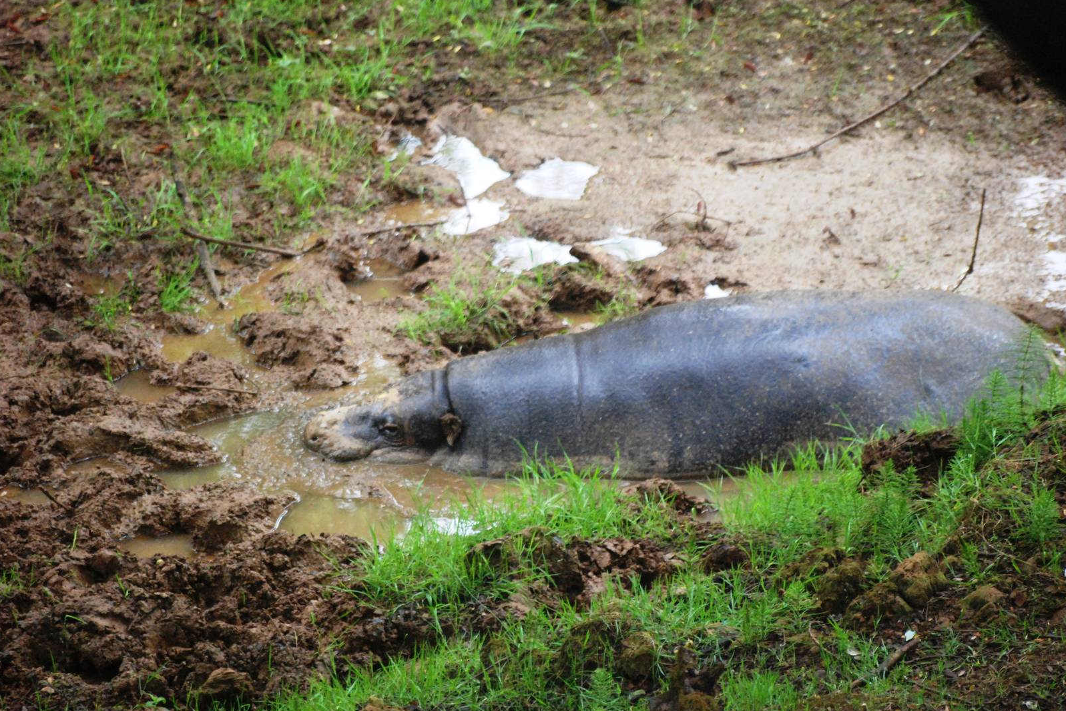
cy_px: 356
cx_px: 533
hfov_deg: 6.2
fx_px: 9801
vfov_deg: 4.2
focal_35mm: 331
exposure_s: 1/250
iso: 1600
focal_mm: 220
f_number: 5.3
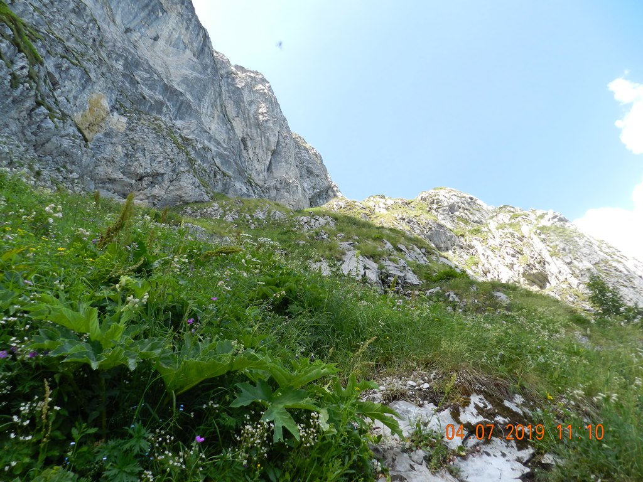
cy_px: 241
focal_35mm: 23
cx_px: 322
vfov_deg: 58.9
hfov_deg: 73.9
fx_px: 427
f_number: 3.4
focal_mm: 4
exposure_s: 1/400
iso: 160
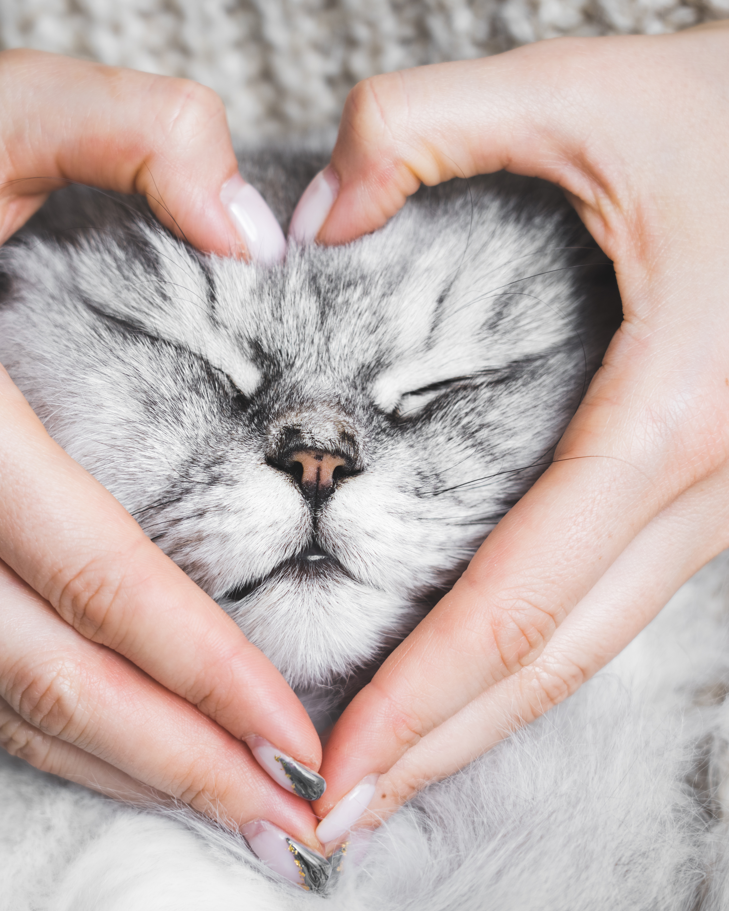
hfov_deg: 10.4
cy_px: 456
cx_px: 295
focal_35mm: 148
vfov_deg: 13.0
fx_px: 3991
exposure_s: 1/200
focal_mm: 105
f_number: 5
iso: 100
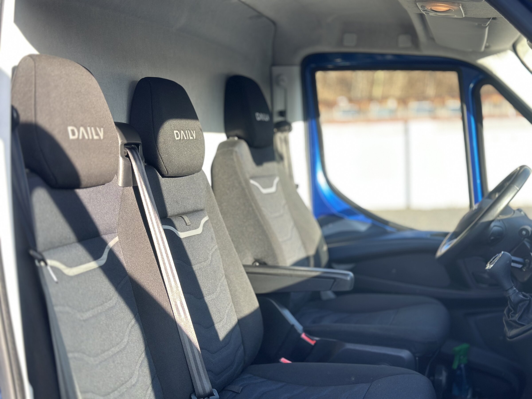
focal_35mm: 48
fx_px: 738
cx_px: 266
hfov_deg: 39.7
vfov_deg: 30.3
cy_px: 200
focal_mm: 6.86
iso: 80
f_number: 1.78
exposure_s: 1/221
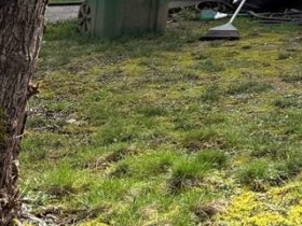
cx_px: 678
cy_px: -242
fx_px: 1047
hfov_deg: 13.2
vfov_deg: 11.1
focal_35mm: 120
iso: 100
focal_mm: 6.76
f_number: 1.78
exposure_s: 1/1585
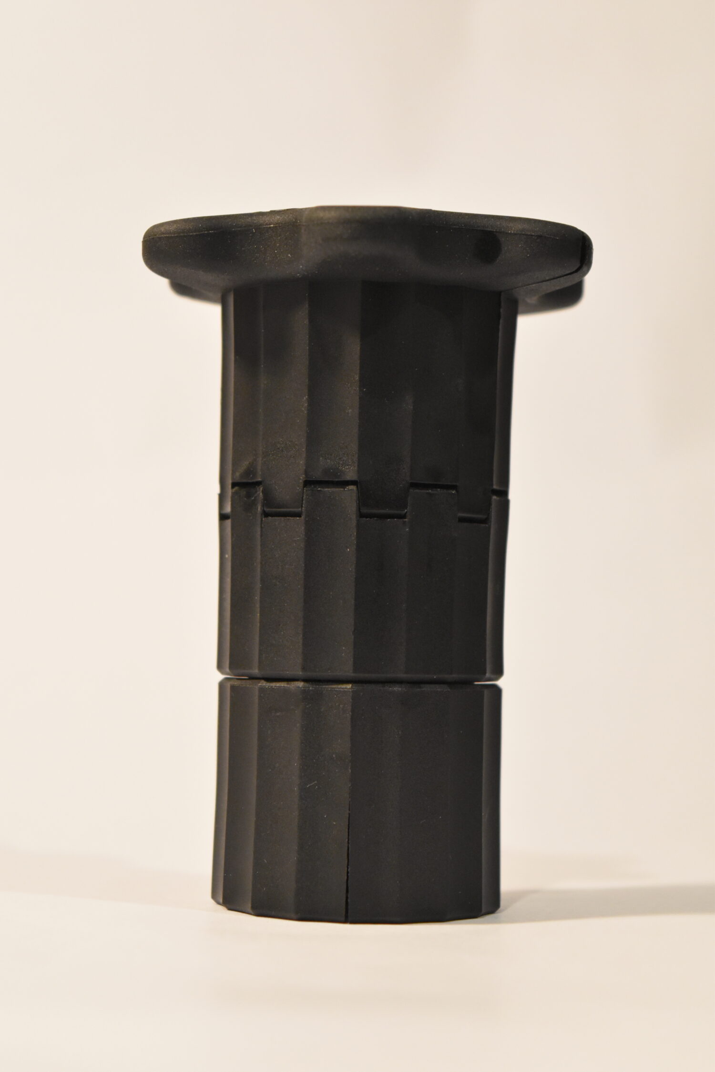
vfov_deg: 24.6
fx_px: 2458
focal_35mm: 82
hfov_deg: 16.6
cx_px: 358
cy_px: 536
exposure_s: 1/40
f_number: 5.6
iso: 3200
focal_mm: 55
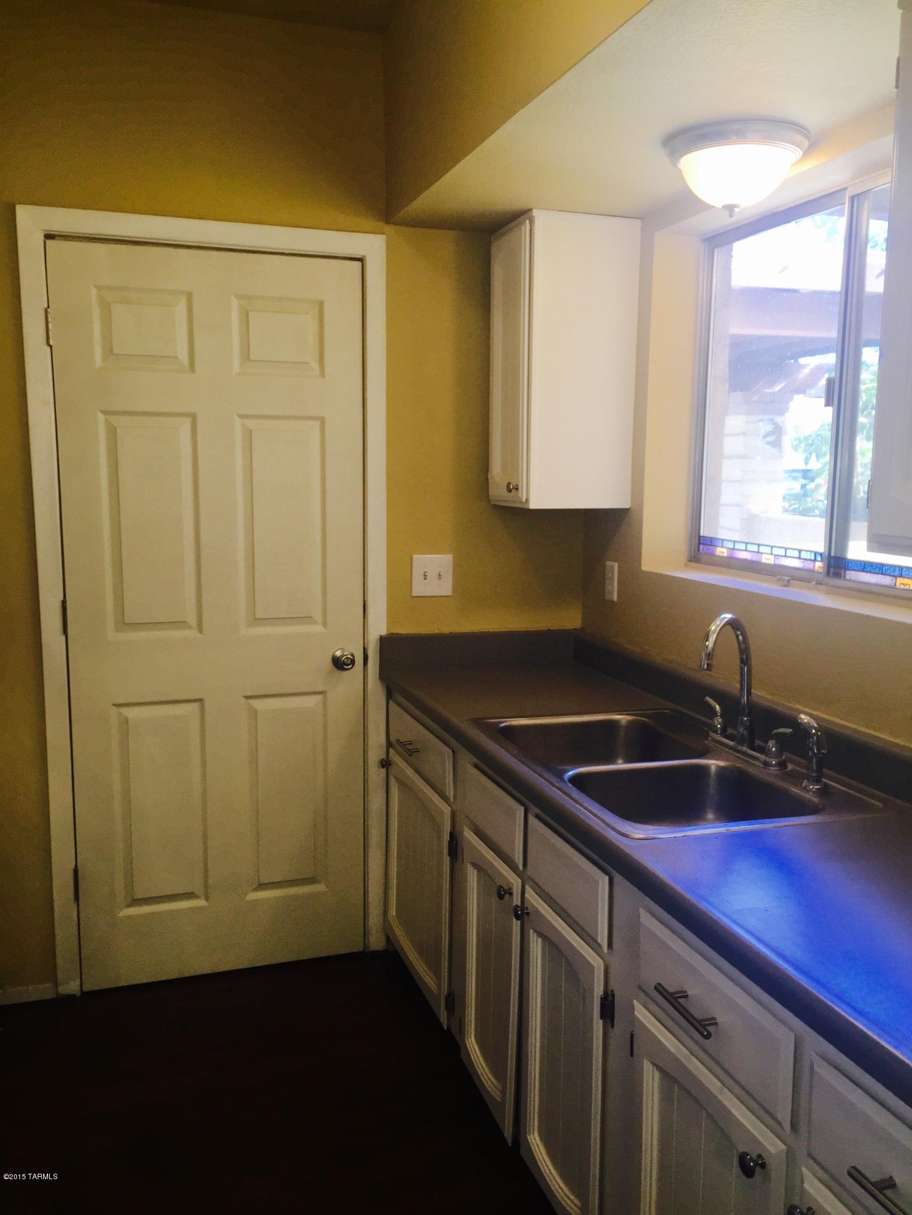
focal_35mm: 29
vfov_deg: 61.7
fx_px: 1019
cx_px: 456
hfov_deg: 48.2
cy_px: 608
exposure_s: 1/46
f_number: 2.2
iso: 32
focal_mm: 4.15
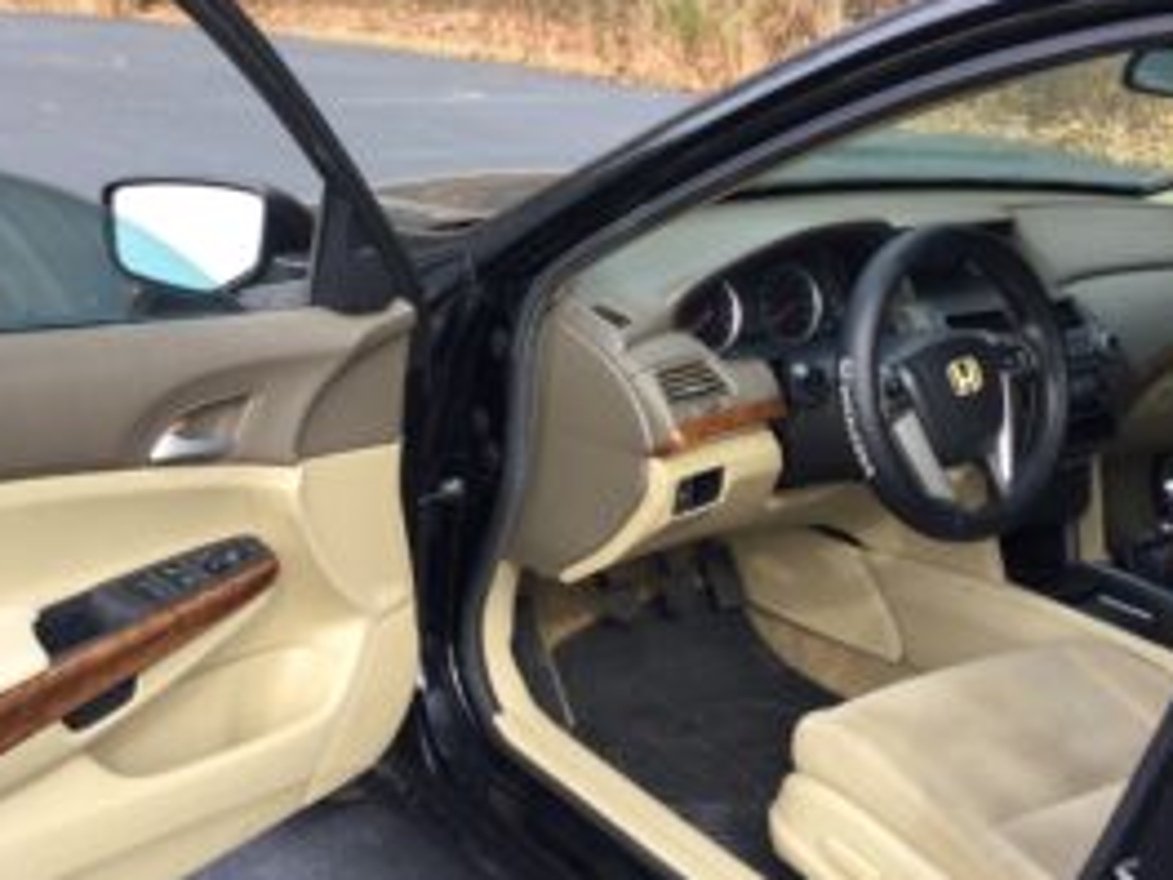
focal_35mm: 47
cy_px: 373
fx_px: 1593
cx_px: 418
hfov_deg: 40.1
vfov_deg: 30.8
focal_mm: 3.3
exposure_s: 1/179
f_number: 2.4
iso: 25
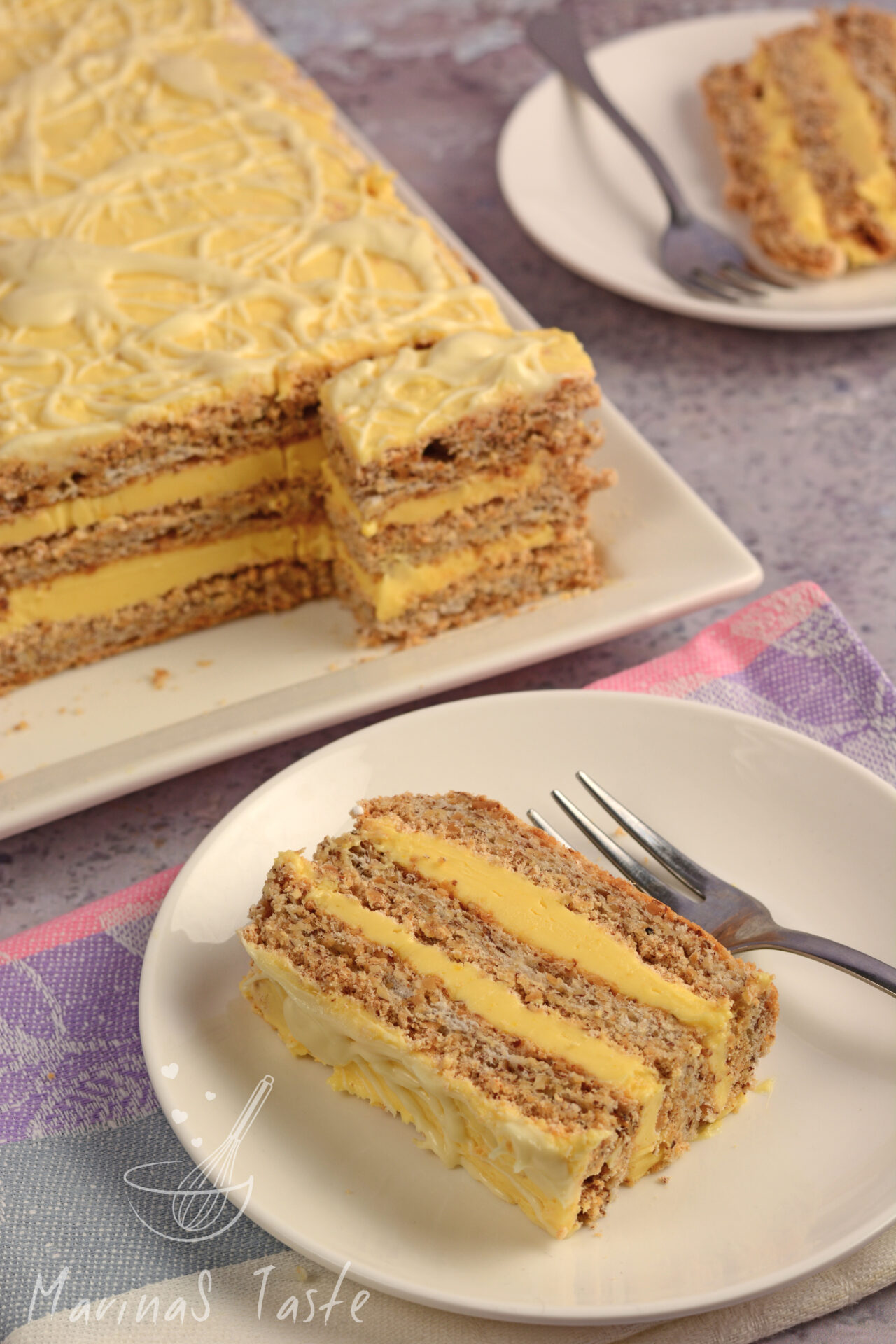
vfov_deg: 27.0
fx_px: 2800
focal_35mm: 75
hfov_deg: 18.2
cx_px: 448
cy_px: 672
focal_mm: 50
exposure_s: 1/15
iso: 100
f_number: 8
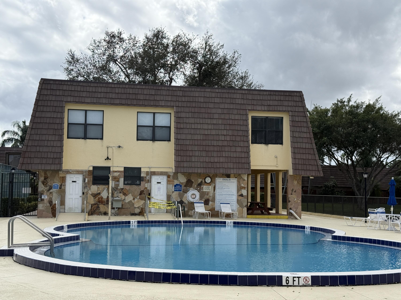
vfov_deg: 30.3
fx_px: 556
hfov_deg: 39.7
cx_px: 200
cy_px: 150
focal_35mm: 48
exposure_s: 1/5208
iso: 80
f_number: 1.78
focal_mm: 6.76
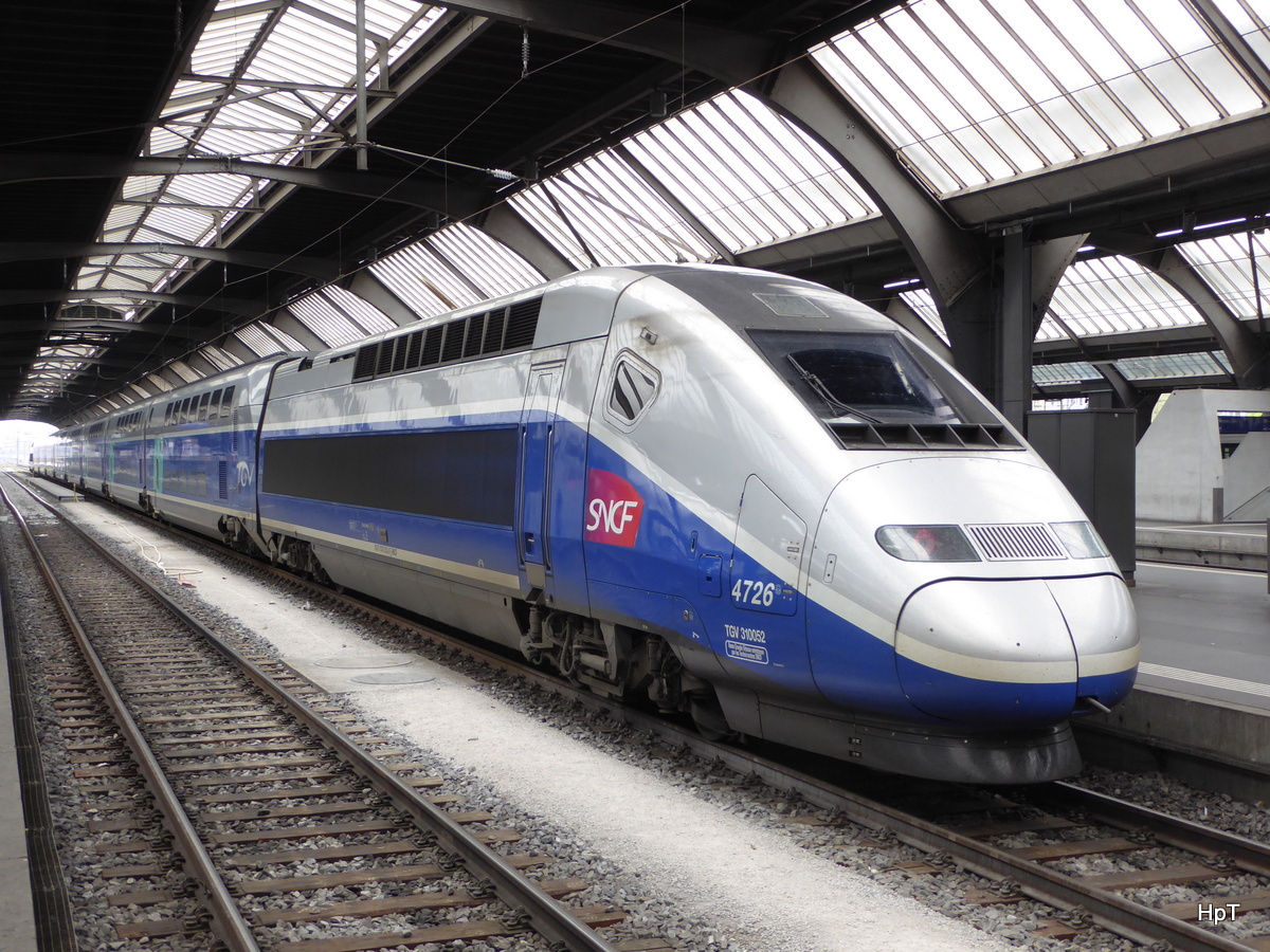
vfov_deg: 31.5
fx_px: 1688
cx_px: 635
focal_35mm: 46
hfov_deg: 41.2
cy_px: 476
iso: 160
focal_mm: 7.8
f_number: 3.9
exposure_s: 1/60
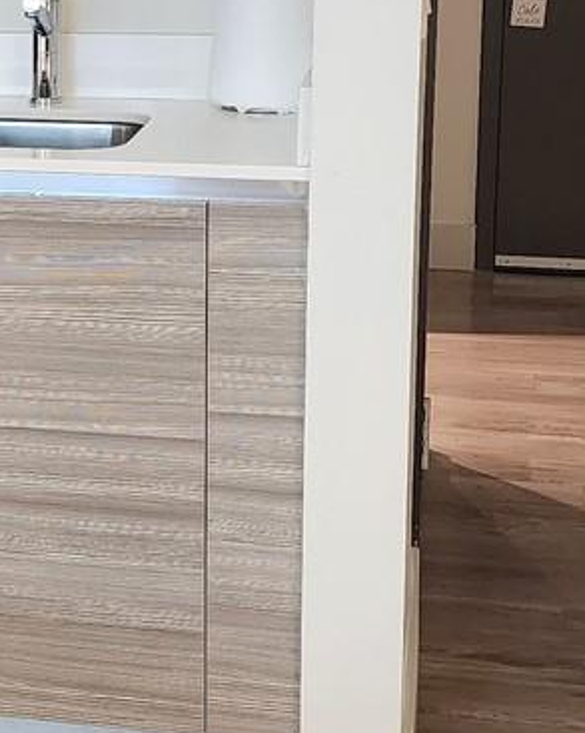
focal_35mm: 98
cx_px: -98
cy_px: 134
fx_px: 2124
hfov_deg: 15.2
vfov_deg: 19.4
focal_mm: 6.4
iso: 640
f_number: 1.8
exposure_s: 1/60.2
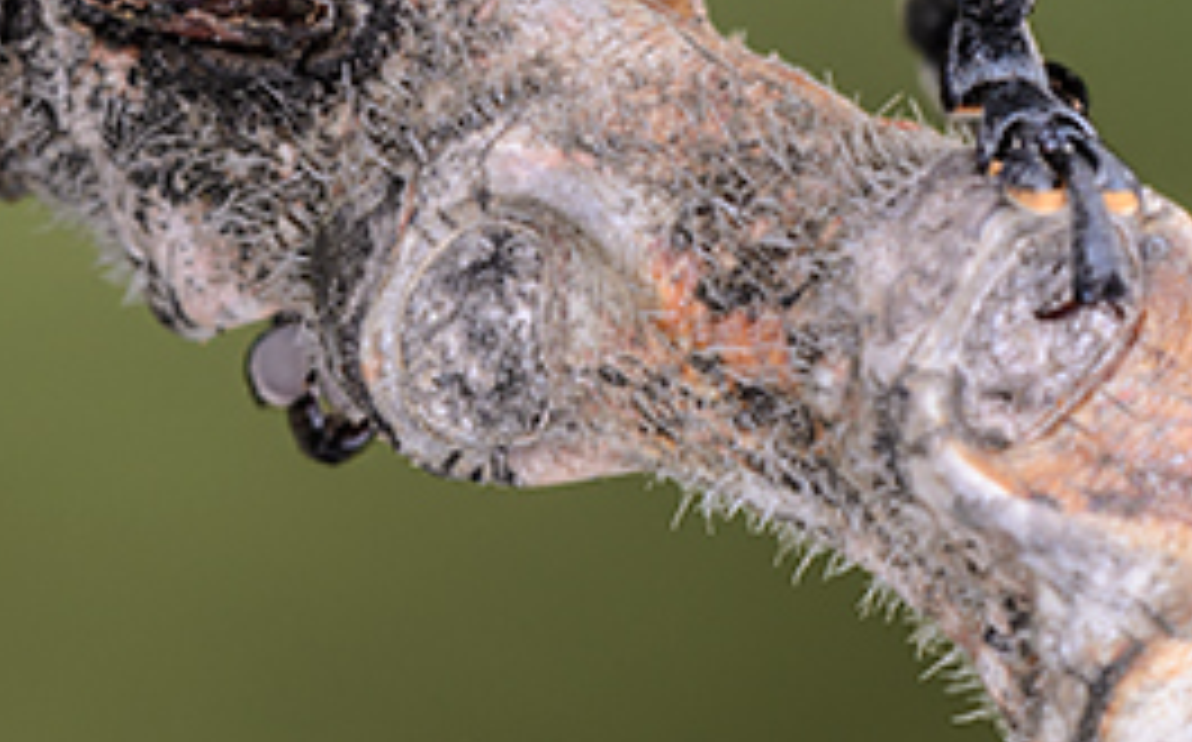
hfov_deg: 2.0
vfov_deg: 1.2
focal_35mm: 1062
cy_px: -666
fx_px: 34463
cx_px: 913
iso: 100
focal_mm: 180
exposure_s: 1/3
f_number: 14
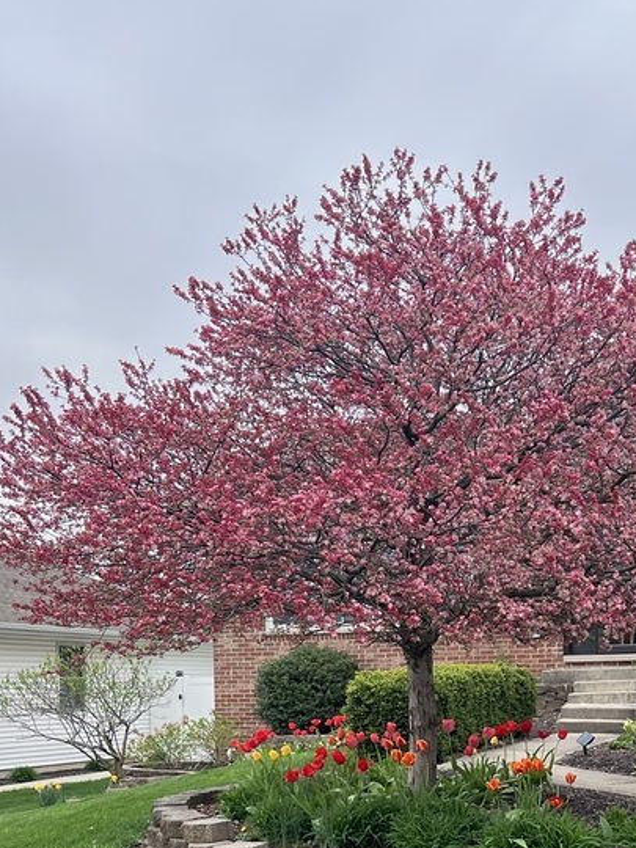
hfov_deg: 27.9
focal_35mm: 52
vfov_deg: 35.3
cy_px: 715
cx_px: 408
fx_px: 1274
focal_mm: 5.7
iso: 50
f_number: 1.5
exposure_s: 1/394
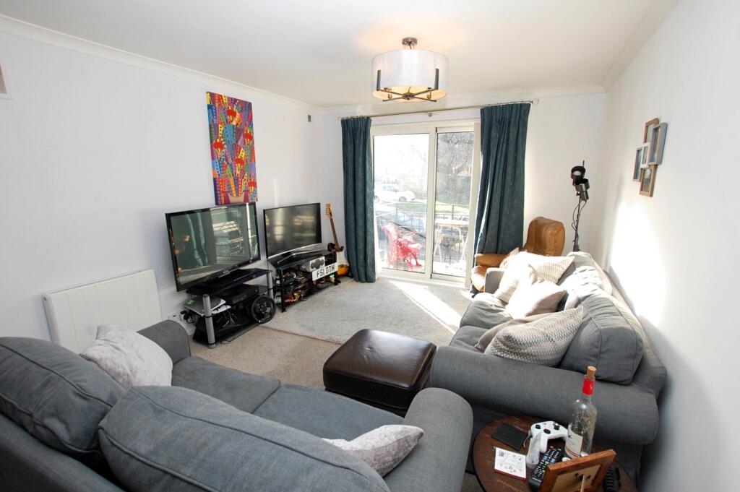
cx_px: 370
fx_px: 308
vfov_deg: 77.2
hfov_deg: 100.4
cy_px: 246
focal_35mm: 15
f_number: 6.3
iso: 800
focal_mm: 10
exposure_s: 1/160
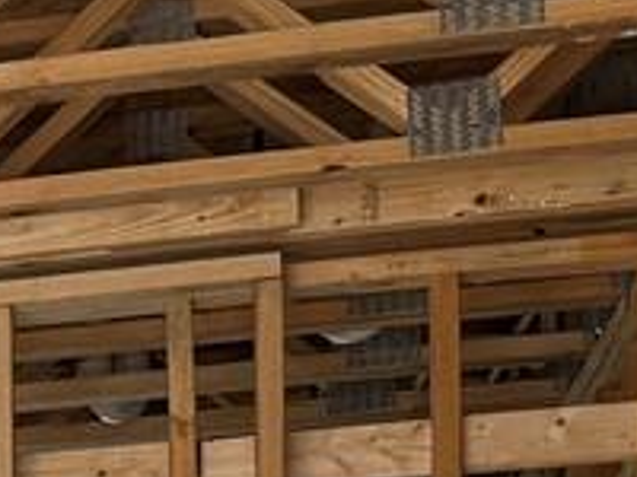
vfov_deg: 7.1
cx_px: -1010
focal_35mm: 192
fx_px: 3533
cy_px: 1332
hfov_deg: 9.0
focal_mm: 6.76
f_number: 1.78
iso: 100
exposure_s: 1/152
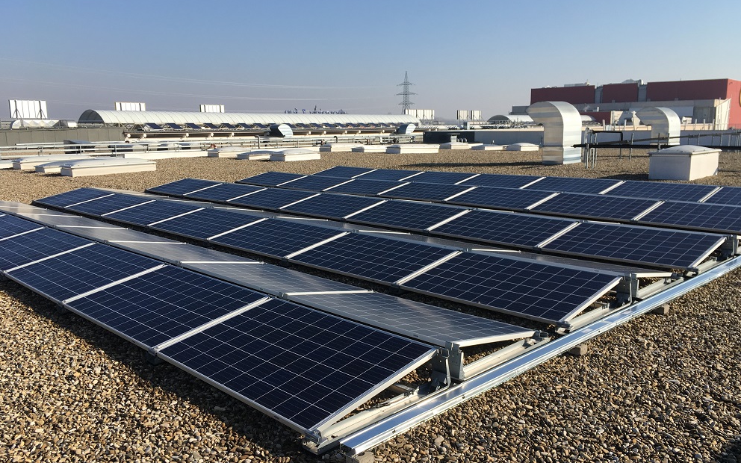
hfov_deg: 61.2
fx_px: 626
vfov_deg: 40.6
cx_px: 373
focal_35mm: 31
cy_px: 246
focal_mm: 4.15
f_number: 2.2
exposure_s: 1/1479
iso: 25
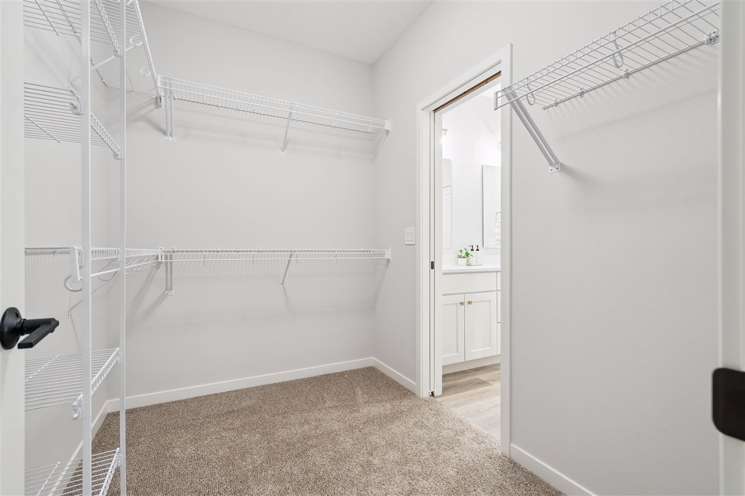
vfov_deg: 73.7
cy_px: 248
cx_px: 372
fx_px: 331
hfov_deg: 96.7
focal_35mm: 16
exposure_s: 1/8
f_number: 8
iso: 400
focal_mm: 16
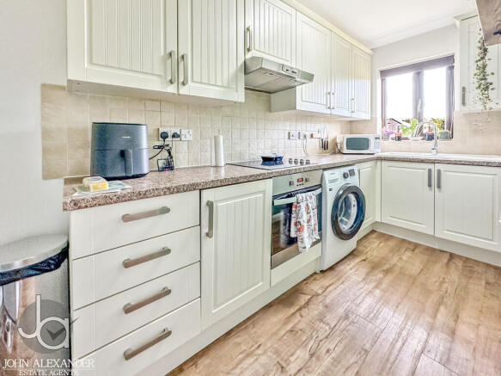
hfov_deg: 102.1
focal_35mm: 14
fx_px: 203
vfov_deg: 85.7
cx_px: 250
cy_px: 188
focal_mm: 2.22
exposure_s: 1/99
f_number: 2.2
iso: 200
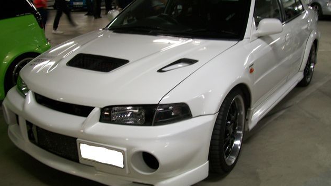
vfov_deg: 29.7
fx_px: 351
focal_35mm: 40
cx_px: 167
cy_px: 84
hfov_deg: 50.5
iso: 64
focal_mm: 6
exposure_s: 1/10
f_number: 2.7
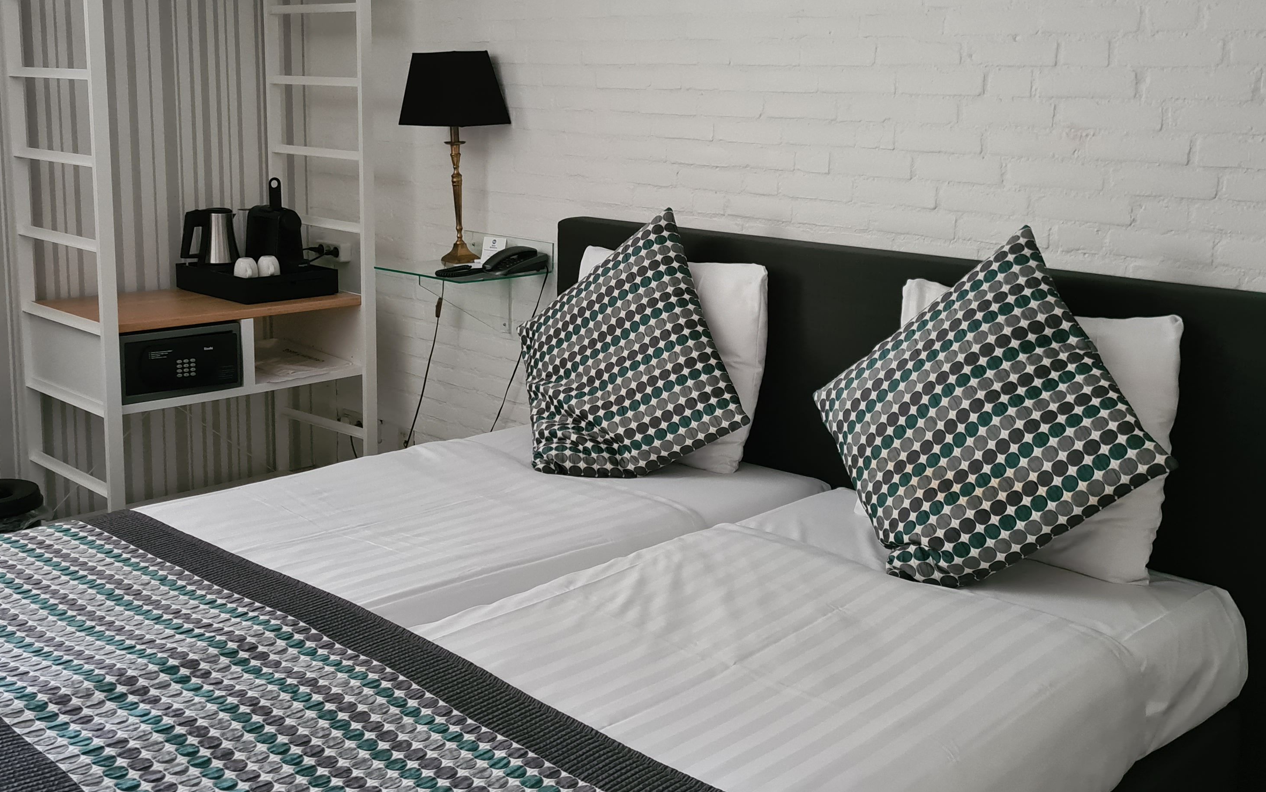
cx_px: 717
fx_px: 1311
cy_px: 272
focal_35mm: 38
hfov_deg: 51.4
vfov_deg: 33.3
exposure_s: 1/50
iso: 640
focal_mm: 5.4
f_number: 1.8
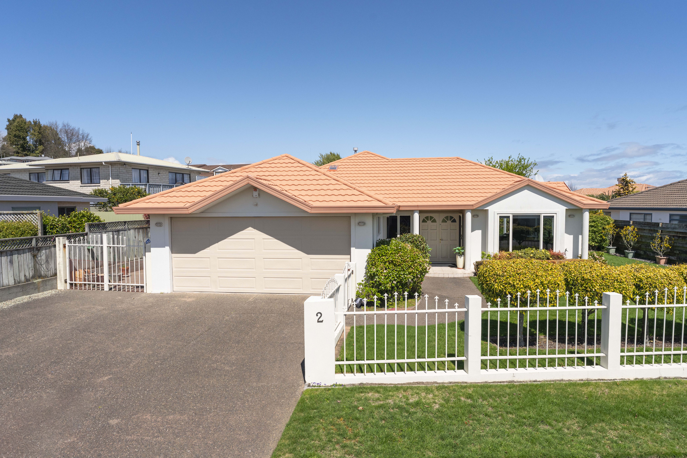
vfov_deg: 53.1
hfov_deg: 73.7
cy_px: 229
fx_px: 458
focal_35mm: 24
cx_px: 344
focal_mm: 24
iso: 640
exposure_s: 1/2500
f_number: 8
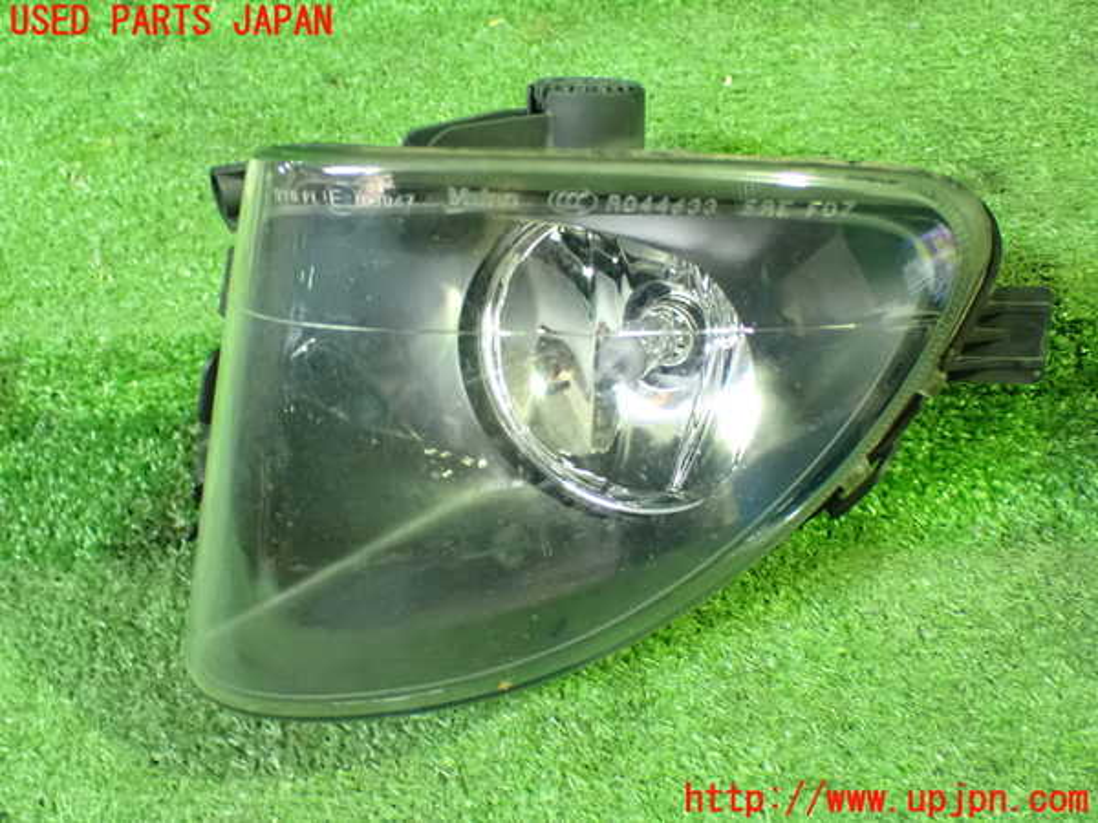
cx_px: 549
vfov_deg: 32.9
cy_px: 412
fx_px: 1396
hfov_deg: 42.9
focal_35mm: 44
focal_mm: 7.84
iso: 1600
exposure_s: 1/25
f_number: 2.9
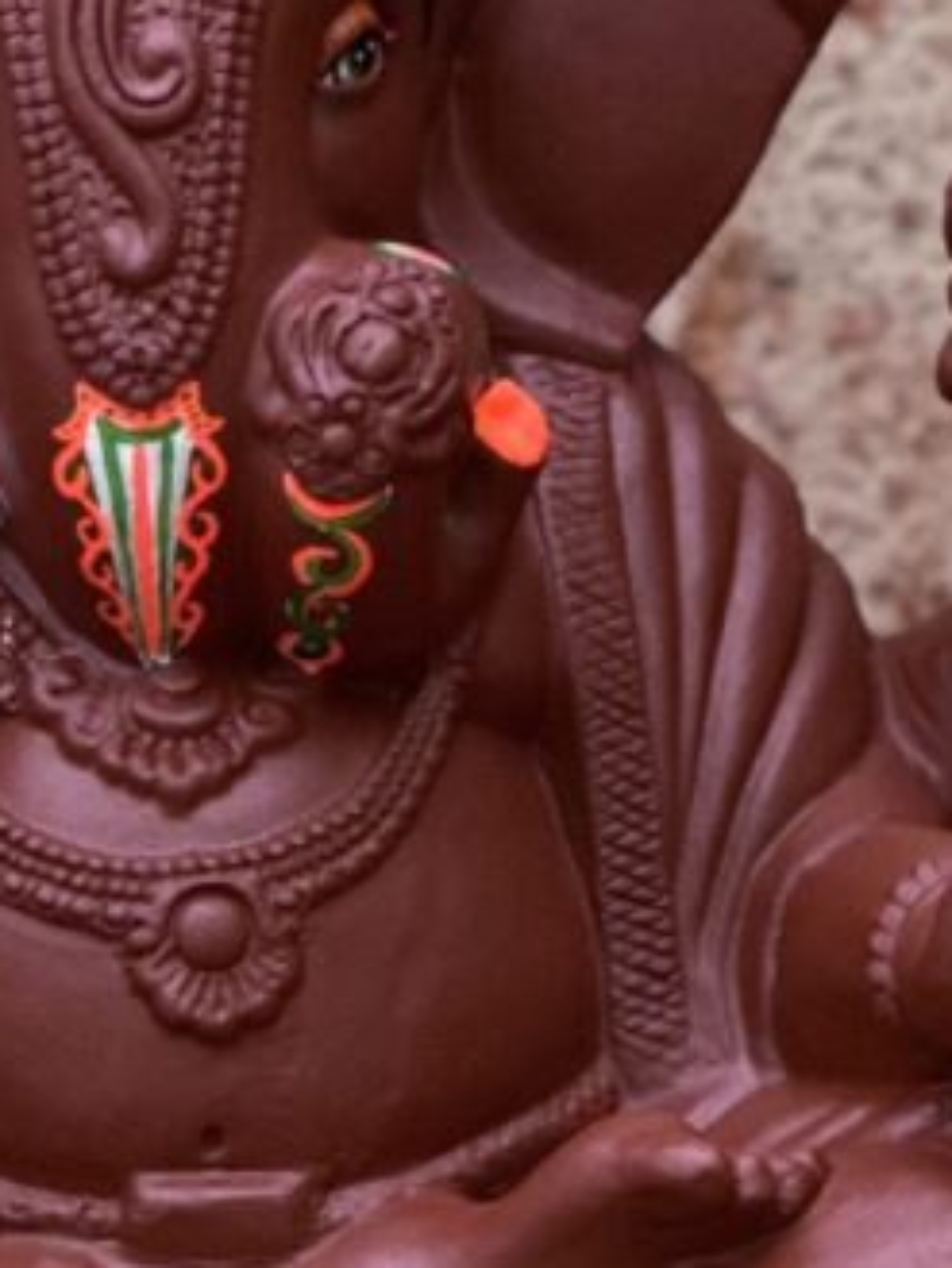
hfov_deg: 7.9
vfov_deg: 10.6
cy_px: 659
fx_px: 6853
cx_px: 154
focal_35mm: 187
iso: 125
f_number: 2.8
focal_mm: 9
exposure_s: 1/121
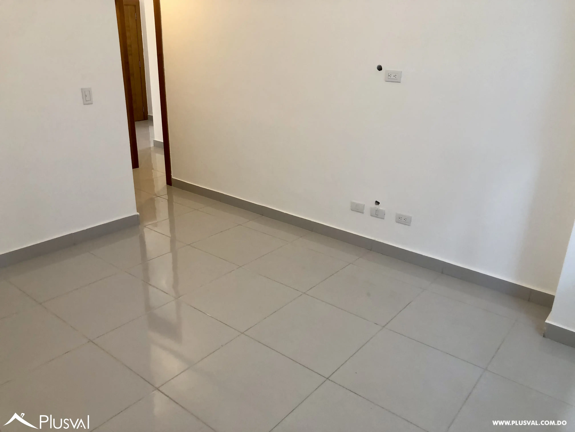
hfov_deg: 63.4
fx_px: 465
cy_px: 216
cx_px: 288
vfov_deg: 49.7
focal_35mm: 28
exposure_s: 1/20
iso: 40
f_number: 1.8
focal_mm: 3.99
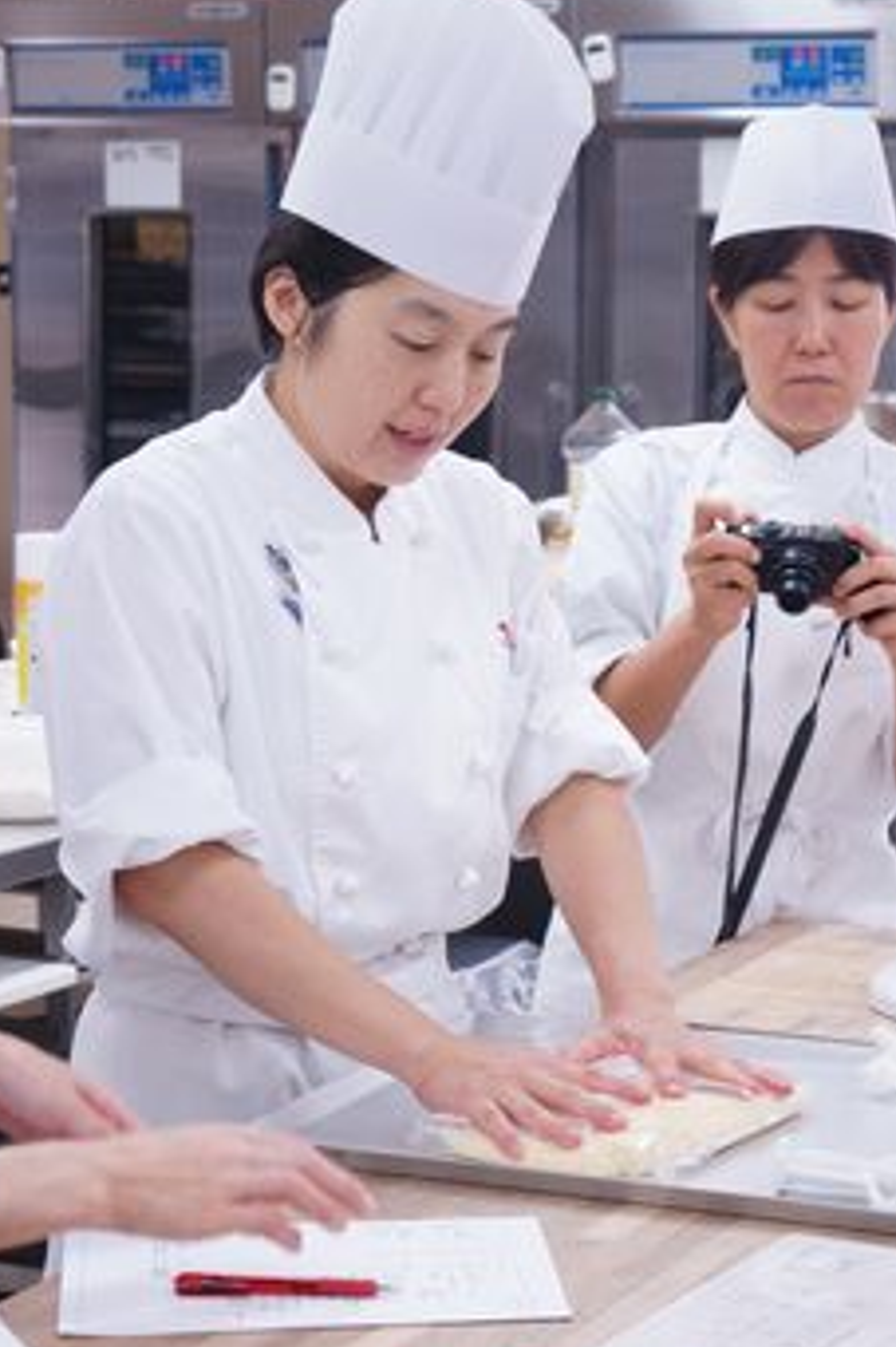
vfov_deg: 20.6
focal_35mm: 99
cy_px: 833
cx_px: 539
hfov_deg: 13.8
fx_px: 3699
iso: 400
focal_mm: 50
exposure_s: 1/40
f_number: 5.6
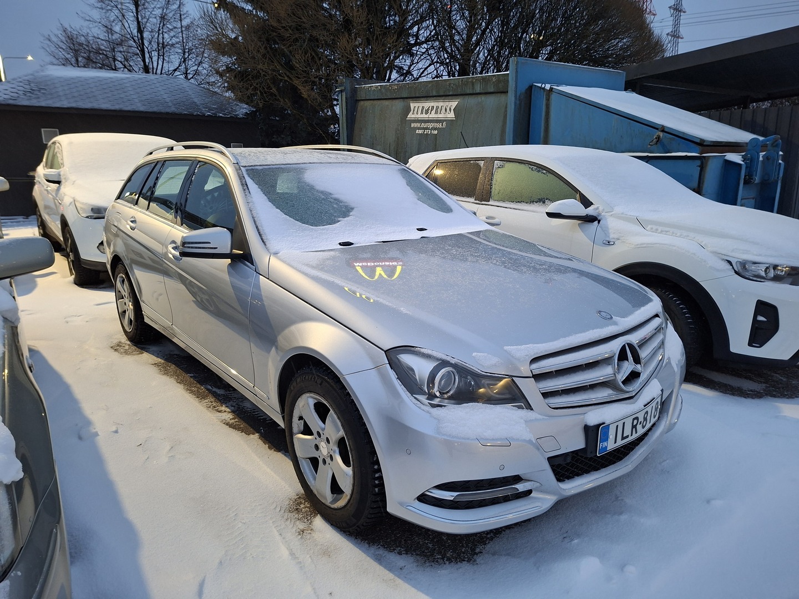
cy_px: 300
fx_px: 531
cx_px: 400
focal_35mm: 23
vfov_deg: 58.9
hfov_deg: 73.9
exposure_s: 1/25
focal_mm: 5.54
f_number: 1.8
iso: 400
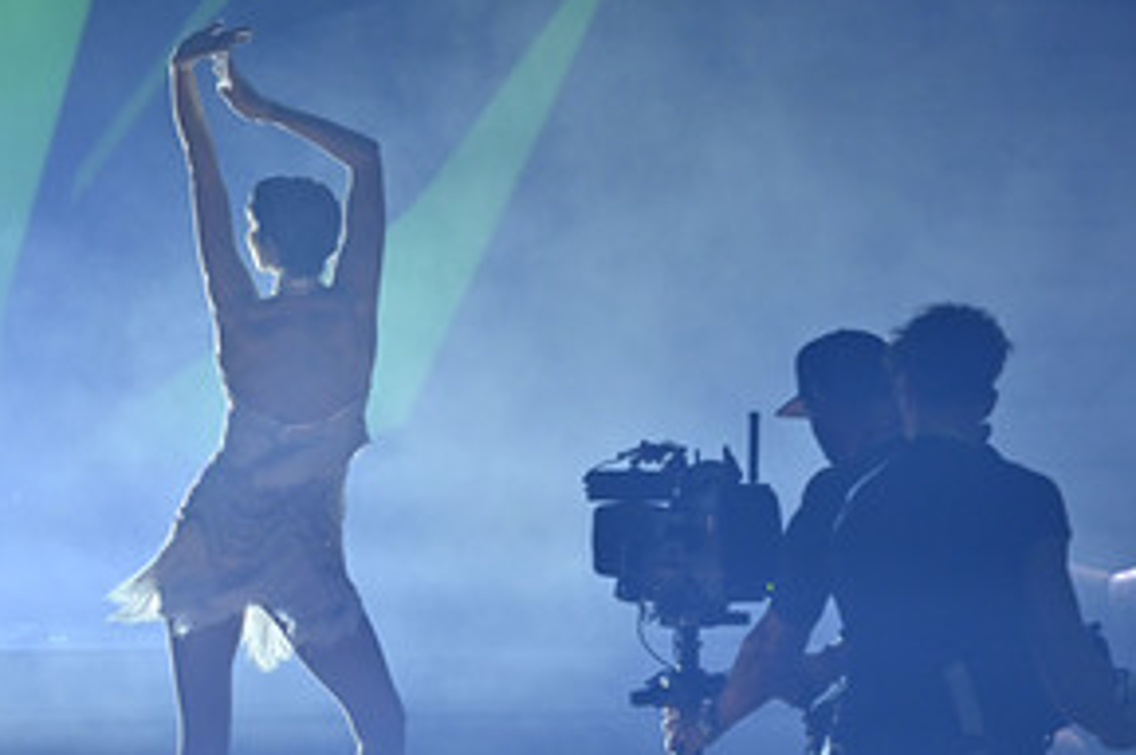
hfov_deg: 8.5
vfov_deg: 5.7
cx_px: 611
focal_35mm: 242
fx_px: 7628
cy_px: 539
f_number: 4
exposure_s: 1/500
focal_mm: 155
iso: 2000
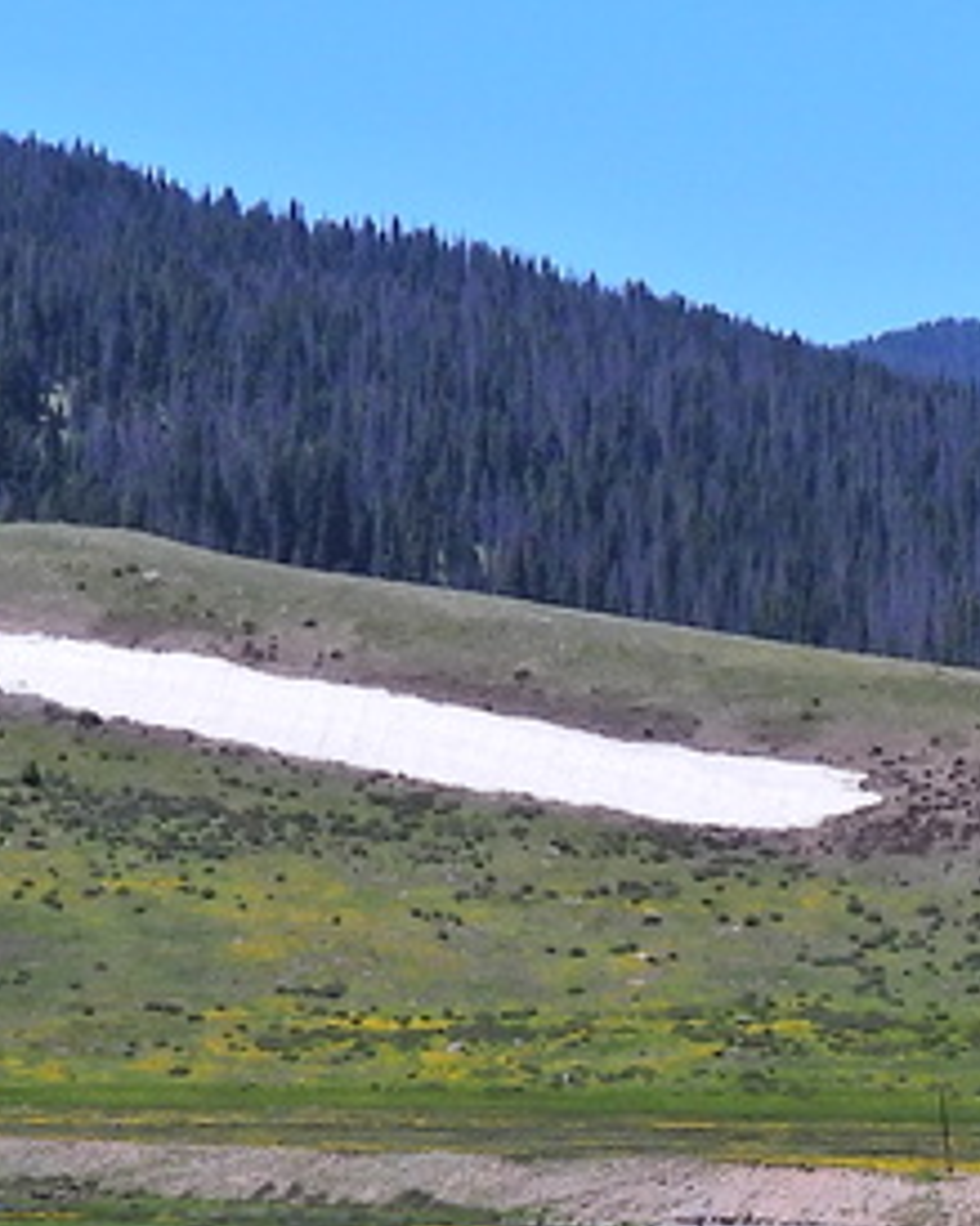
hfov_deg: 6.1
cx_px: 962
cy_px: 1163
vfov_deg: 7.7
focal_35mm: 251
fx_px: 9105
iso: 100
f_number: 3.5
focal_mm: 9.8
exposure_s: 1/1600
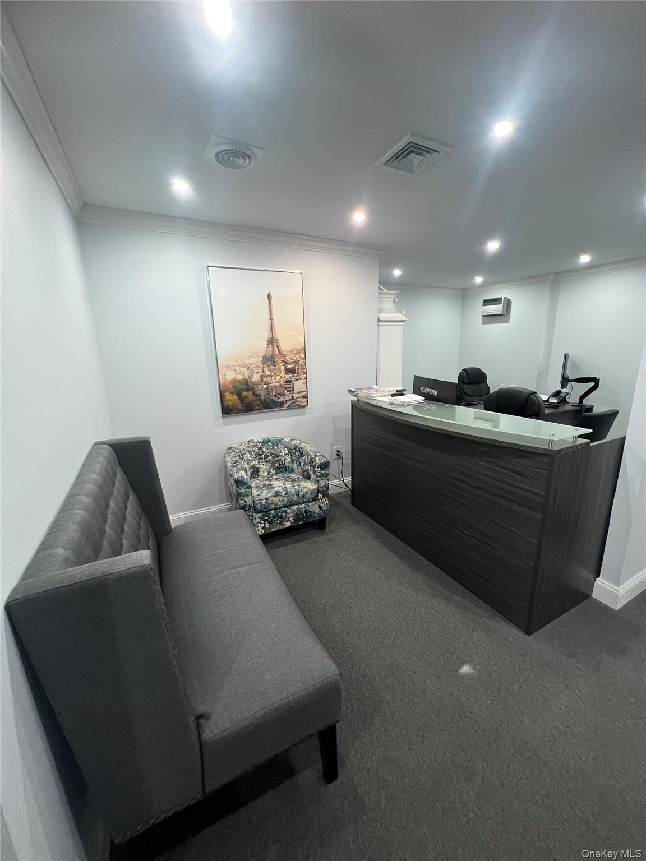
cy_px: 430
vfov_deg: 106.2
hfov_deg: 89.9
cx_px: 323
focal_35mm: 13
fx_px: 323
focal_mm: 1.57
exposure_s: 1/60
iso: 250
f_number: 1.8
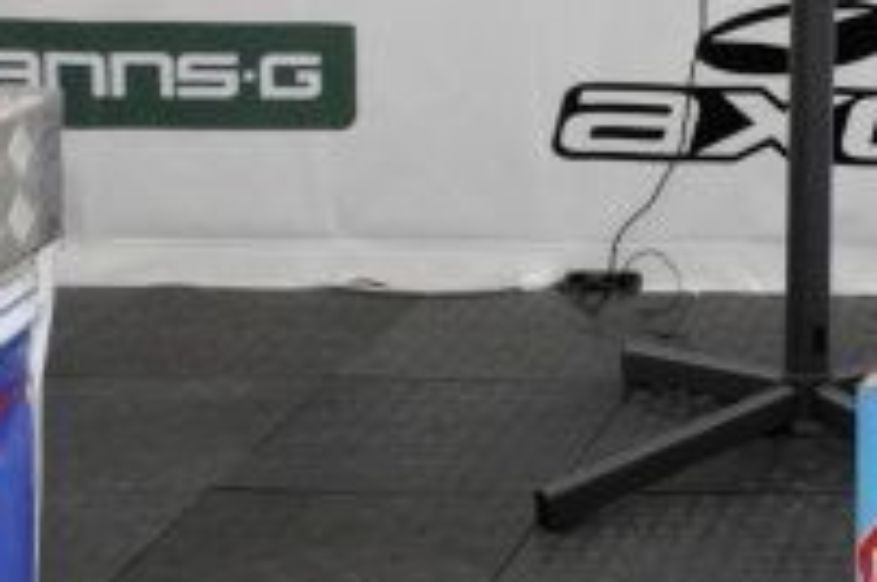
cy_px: -387
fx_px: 2307
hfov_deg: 17.9
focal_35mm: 95
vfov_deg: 13.3
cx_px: 1504
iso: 400
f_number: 5.6
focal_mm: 17
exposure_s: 1/125
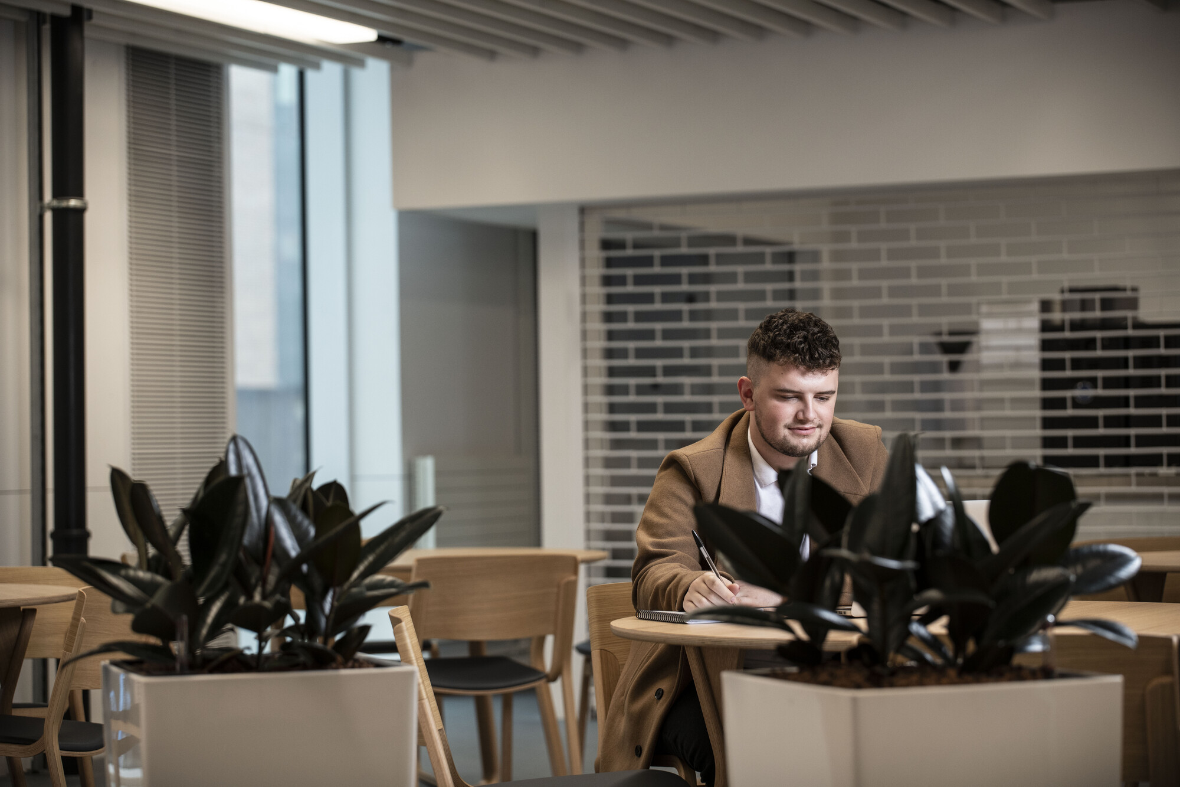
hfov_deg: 22.1
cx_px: 590
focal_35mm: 92
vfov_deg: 14.9
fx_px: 3015
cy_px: 394
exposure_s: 1/200
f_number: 3.2
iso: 400
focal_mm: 92
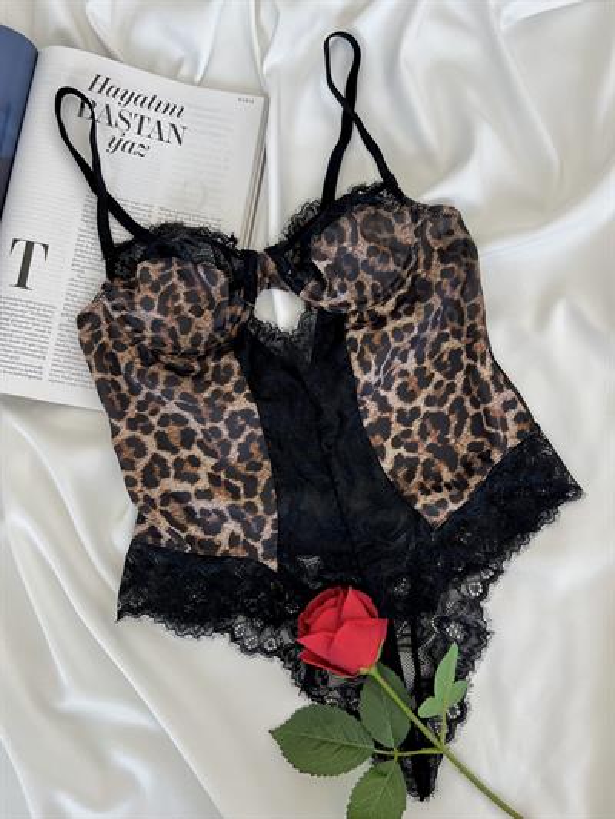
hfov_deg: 53.1
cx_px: 308
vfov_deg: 67.3
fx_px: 616
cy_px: 410
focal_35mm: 26
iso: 40
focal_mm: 5.7
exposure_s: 1/164
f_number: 1.5
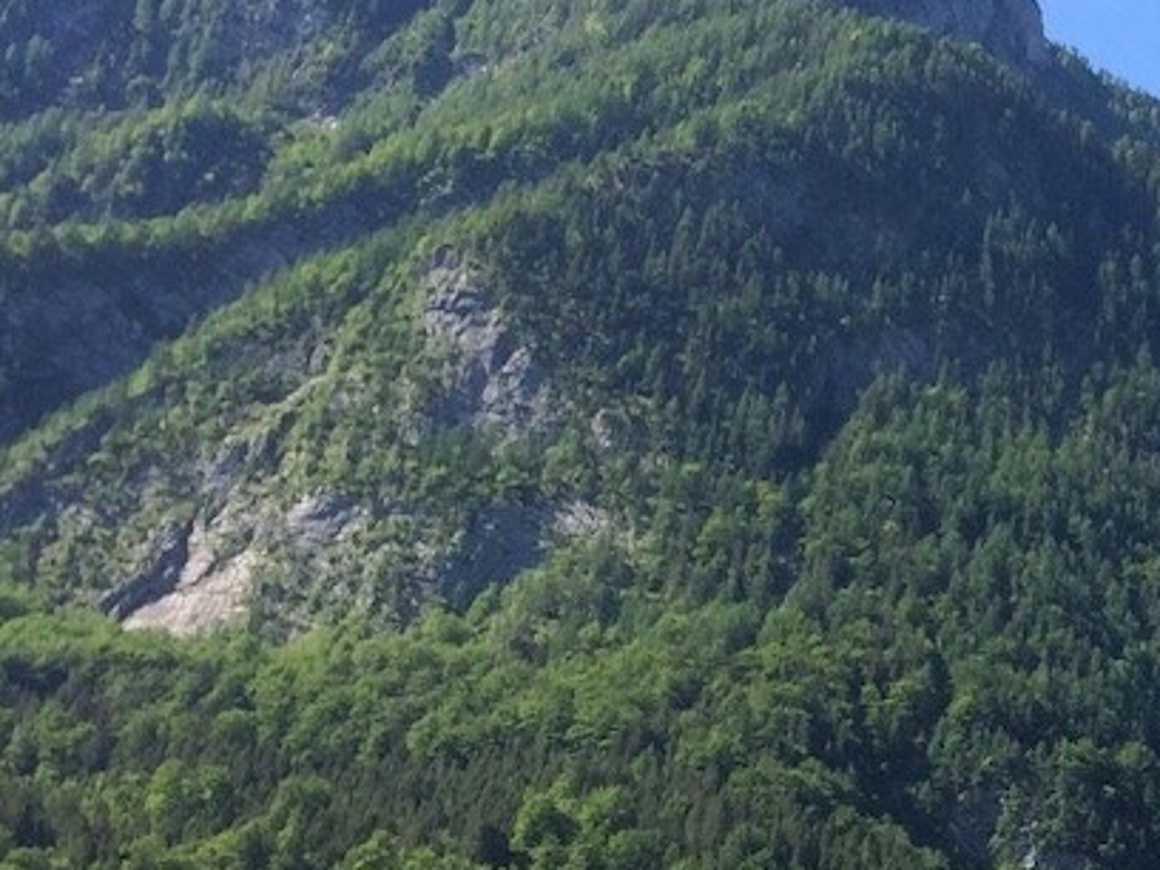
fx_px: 3049
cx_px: 1677
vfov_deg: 16.1
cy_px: 677
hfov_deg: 19.2
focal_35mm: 91
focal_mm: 4.15
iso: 32
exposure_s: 1/977
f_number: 2.2
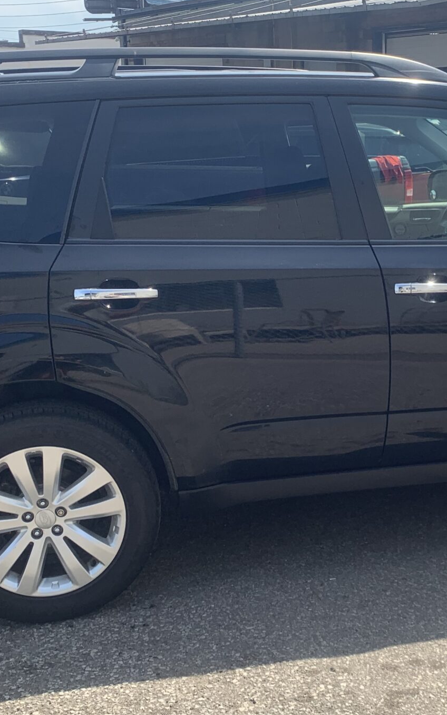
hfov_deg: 24.6
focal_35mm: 52
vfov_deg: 38.9
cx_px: 333
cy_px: 347
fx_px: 1014
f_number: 1.8
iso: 25
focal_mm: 4.25
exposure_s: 1/1111
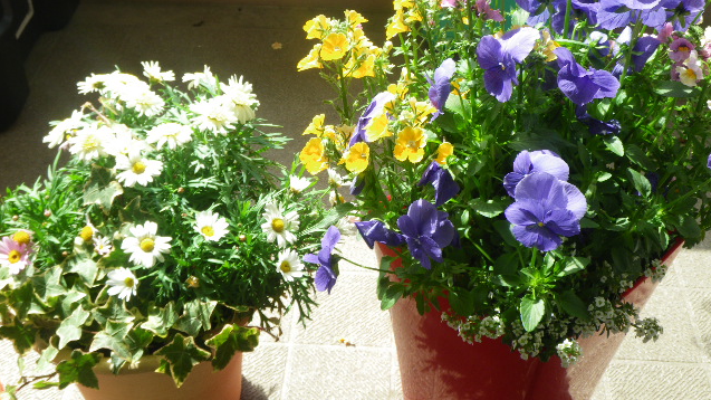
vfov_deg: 25.9
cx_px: 355
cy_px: 185
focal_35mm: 46
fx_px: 867
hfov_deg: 44.6
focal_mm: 7.5
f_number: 5
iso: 50
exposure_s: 1/60
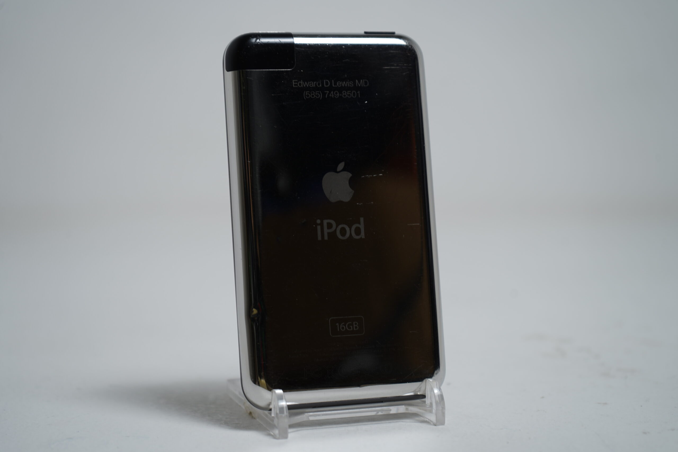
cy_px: 226
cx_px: 339
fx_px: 1262
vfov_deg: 20.3
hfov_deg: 30.1
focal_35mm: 67
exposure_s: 1/10
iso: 64
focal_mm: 67
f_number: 6.3
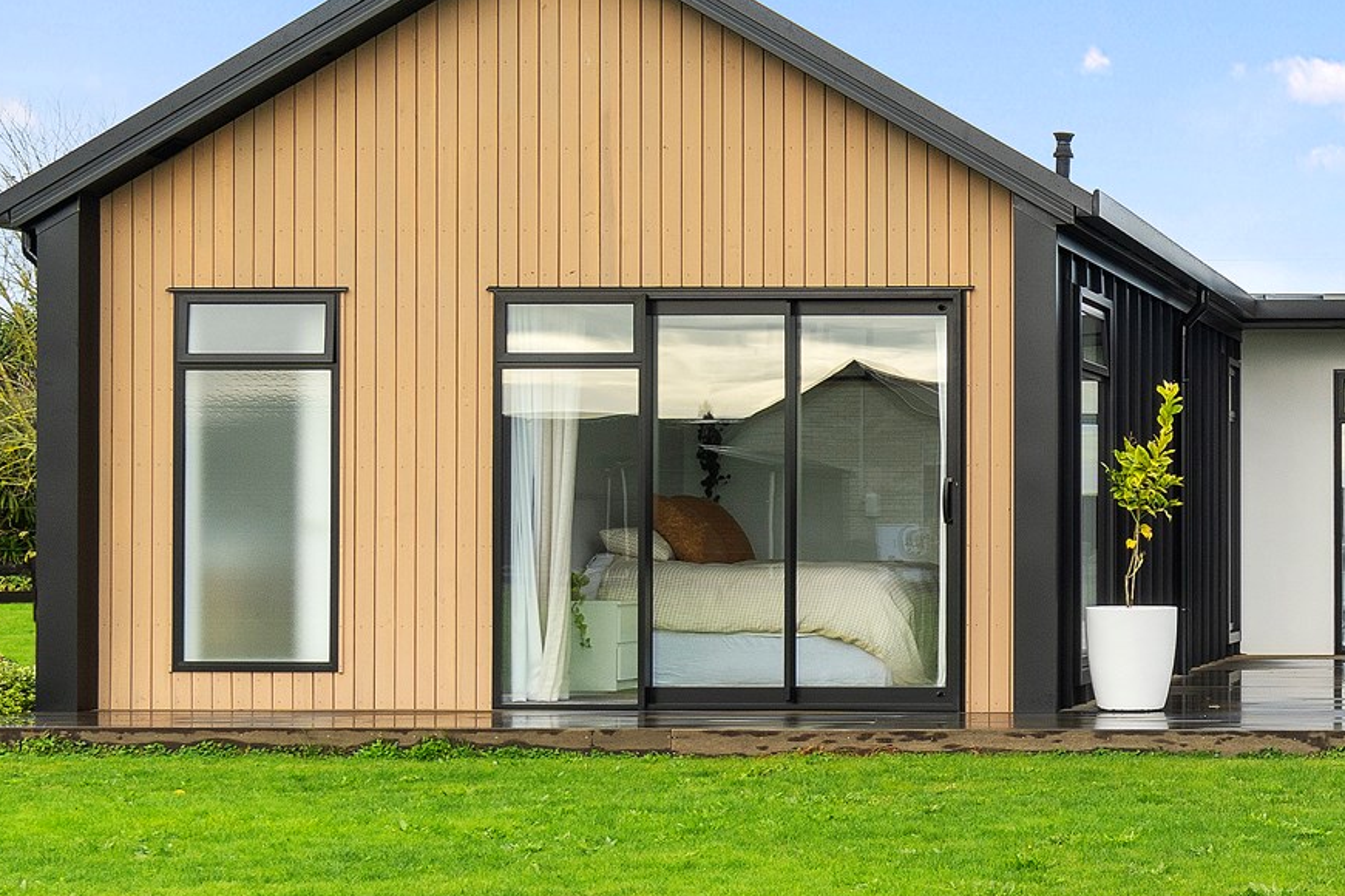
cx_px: 1555
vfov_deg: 18.7
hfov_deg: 25.4
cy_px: 531
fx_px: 2712
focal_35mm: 73
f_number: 8
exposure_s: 1/60
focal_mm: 15
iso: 100
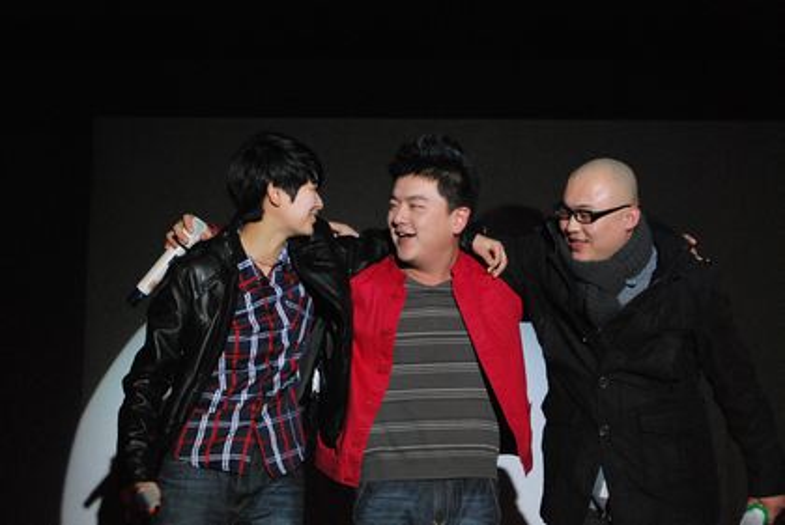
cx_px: 392
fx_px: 1801
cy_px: 262
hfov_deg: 24.6
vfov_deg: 16.6
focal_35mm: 82
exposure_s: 1/125
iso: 1600
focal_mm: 55
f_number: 5.6
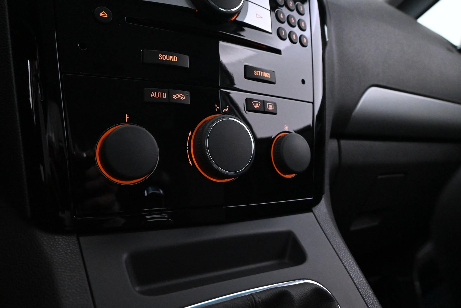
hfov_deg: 67.4
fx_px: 346
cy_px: 154
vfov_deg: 47.9
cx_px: 230
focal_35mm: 27
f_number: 6.3
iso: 7200
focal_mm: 18
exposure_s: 1/30
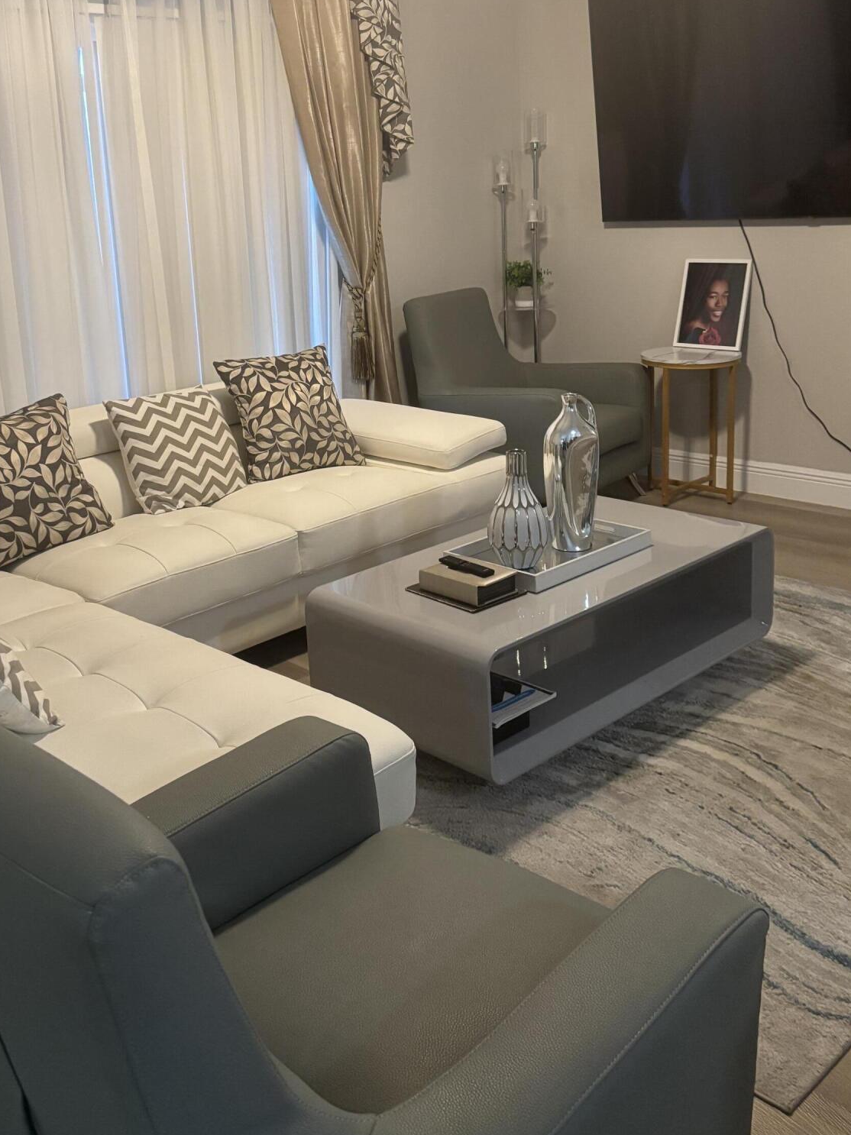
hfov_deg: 40.3
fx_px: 1148
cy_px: 425
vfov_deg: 52.1
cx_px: 309
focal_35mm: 35
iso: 500
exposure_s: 1/60
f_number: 1.6
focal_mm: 5.96
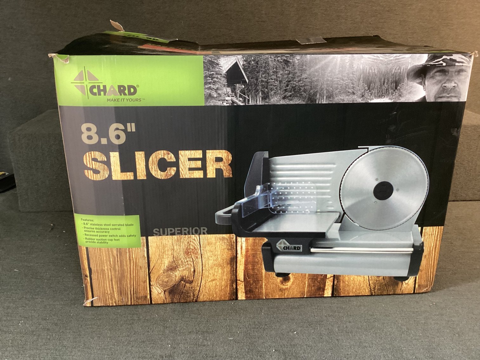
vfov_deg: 45.4
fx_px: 430
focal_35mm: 31
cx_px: 240
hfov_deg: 58.3
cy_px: 180
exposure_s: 1/60
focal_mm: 3.3
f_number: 2.4
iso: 320
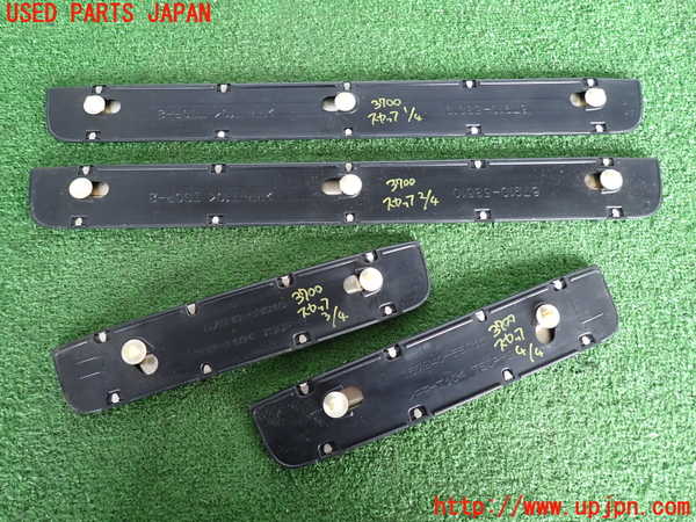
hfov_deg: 69.4
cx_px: 348
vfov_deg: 54.9
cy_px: 261
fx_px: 503
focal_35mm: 25
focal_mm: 4.5
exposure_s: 1/40
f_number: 2
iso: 200
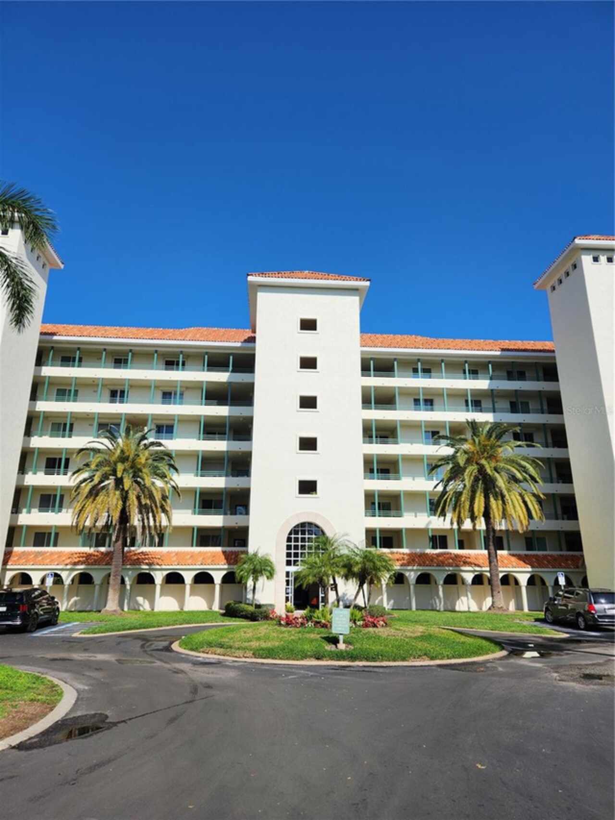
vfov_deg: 73.9
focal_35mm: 23
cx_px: 308
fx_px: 545
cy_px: 410
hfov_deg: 58.9
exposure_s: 1/3050
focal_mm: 5.4
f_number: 1.8
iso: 20
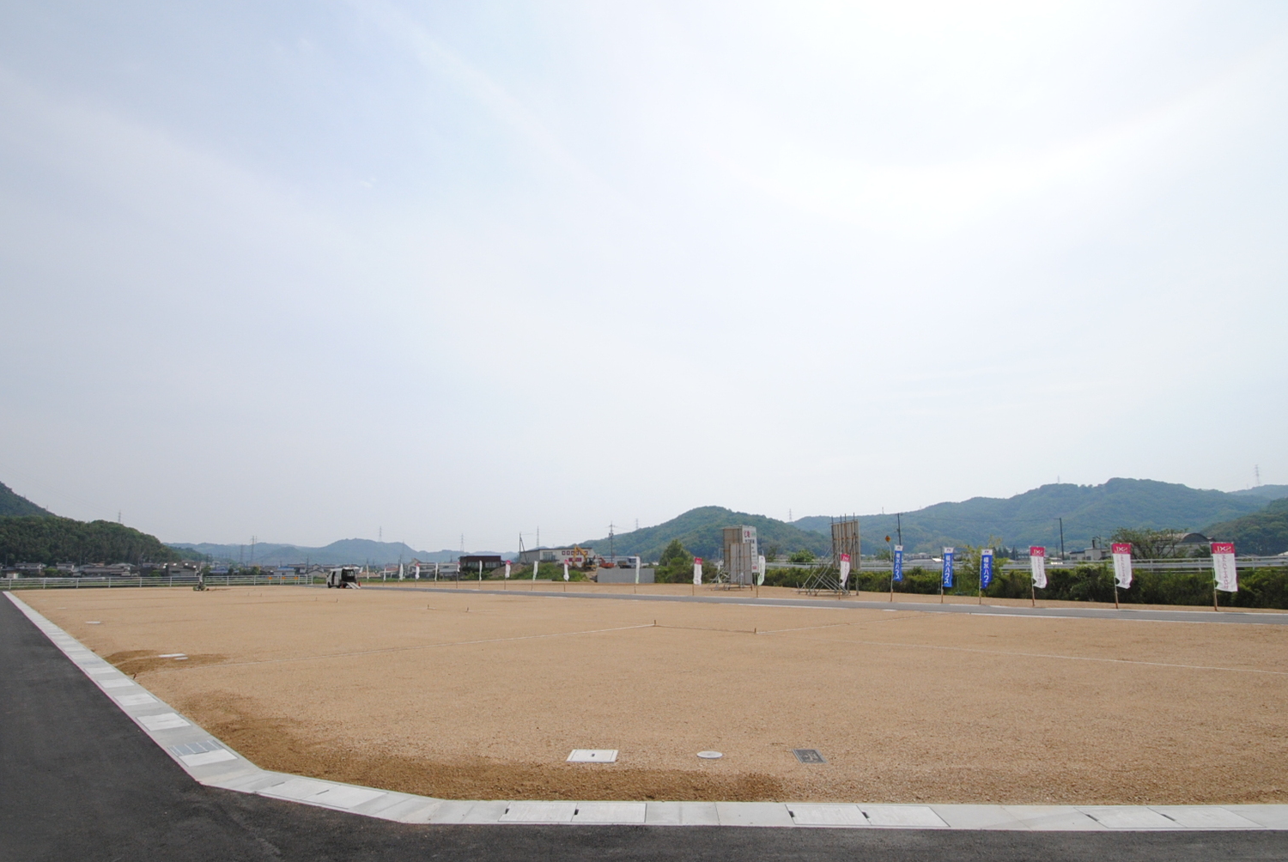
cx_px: 622
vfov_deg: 64.4
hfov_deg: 86.8
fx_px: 681
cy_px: 489
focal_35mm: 19
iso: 400
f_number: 5.6
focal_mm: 10
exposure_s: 1/4000
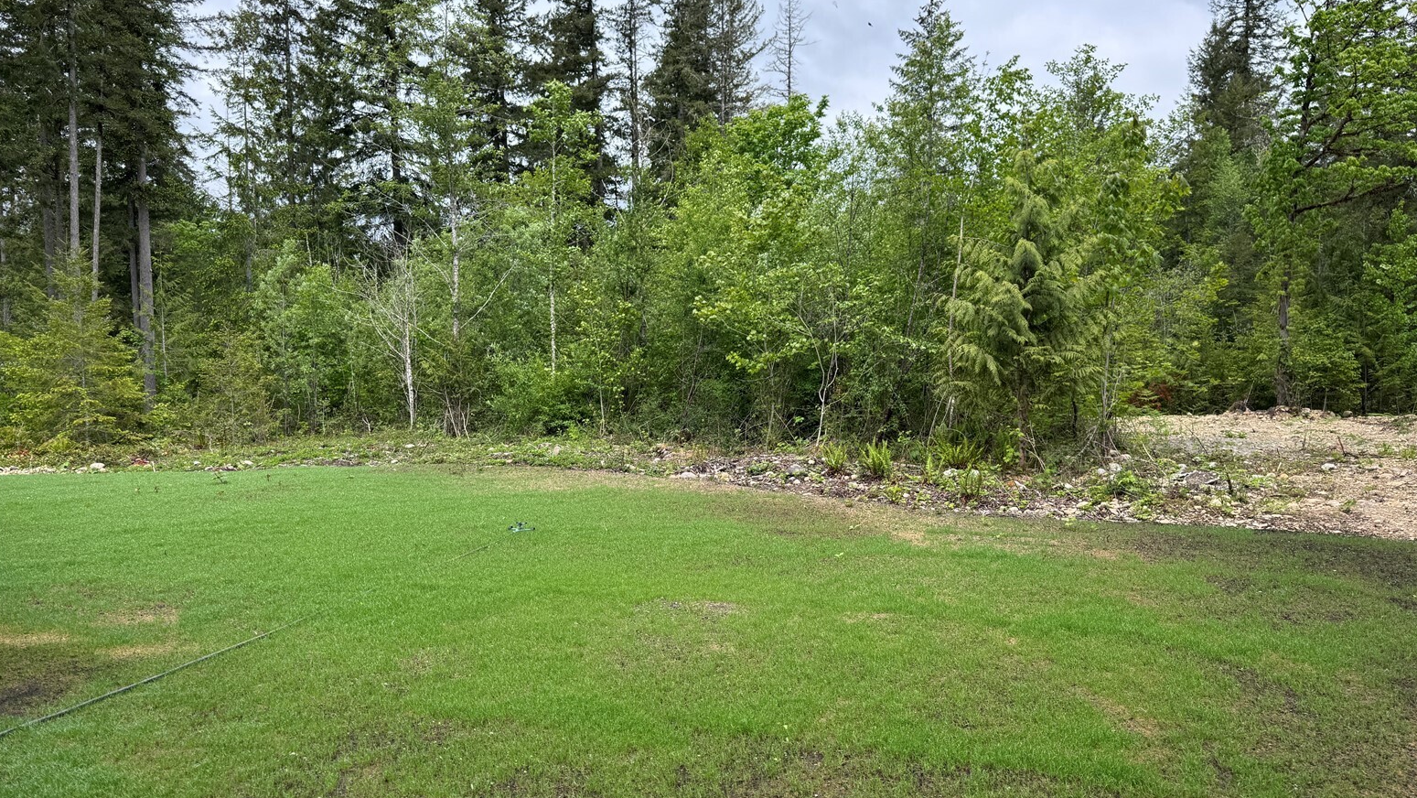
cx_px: 725
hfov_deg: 69.8
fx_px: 1015
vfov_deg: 42.9
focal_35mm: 27
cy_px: 407
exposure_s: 1/2604
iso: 80
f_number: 1.78
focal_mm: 6.76
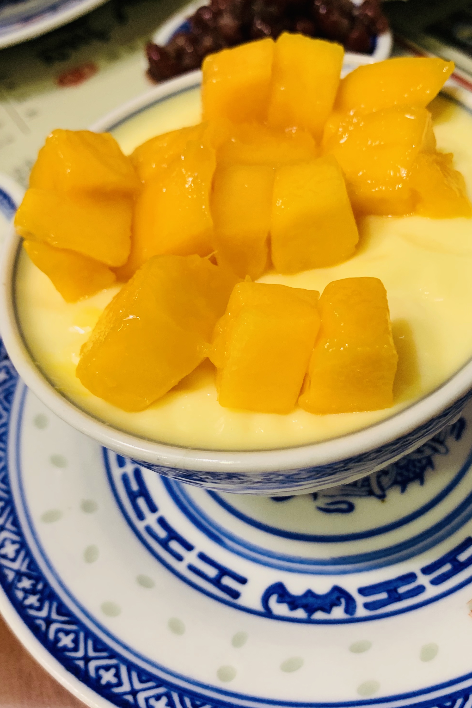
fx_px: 728
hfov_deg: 35.9
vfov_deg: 51.9
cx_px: 263
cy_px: 355
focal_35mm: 37
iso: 125
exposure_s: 1/50
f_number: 1.8
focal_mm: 4.25
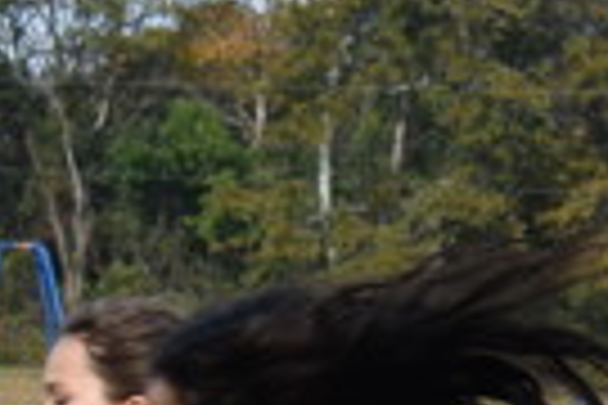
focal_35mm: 356
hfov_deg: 5.5
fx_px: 6012
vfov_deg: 3.8
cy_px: 1022
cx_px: 1675
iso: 100
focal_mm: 40
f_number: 7.1
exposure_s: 1/400
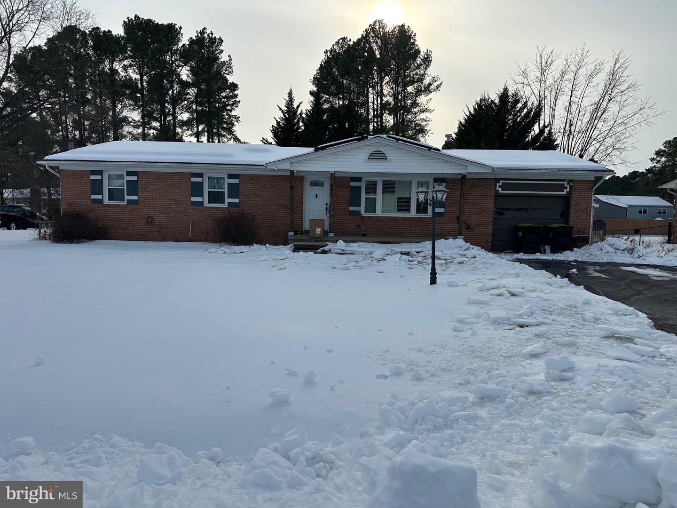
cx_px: 338
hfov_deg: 71.6
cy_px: 254
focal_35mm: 24
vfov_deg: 56.8
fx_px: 469
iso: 80
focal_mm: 6.86
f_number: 1.78
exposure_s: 1/6623
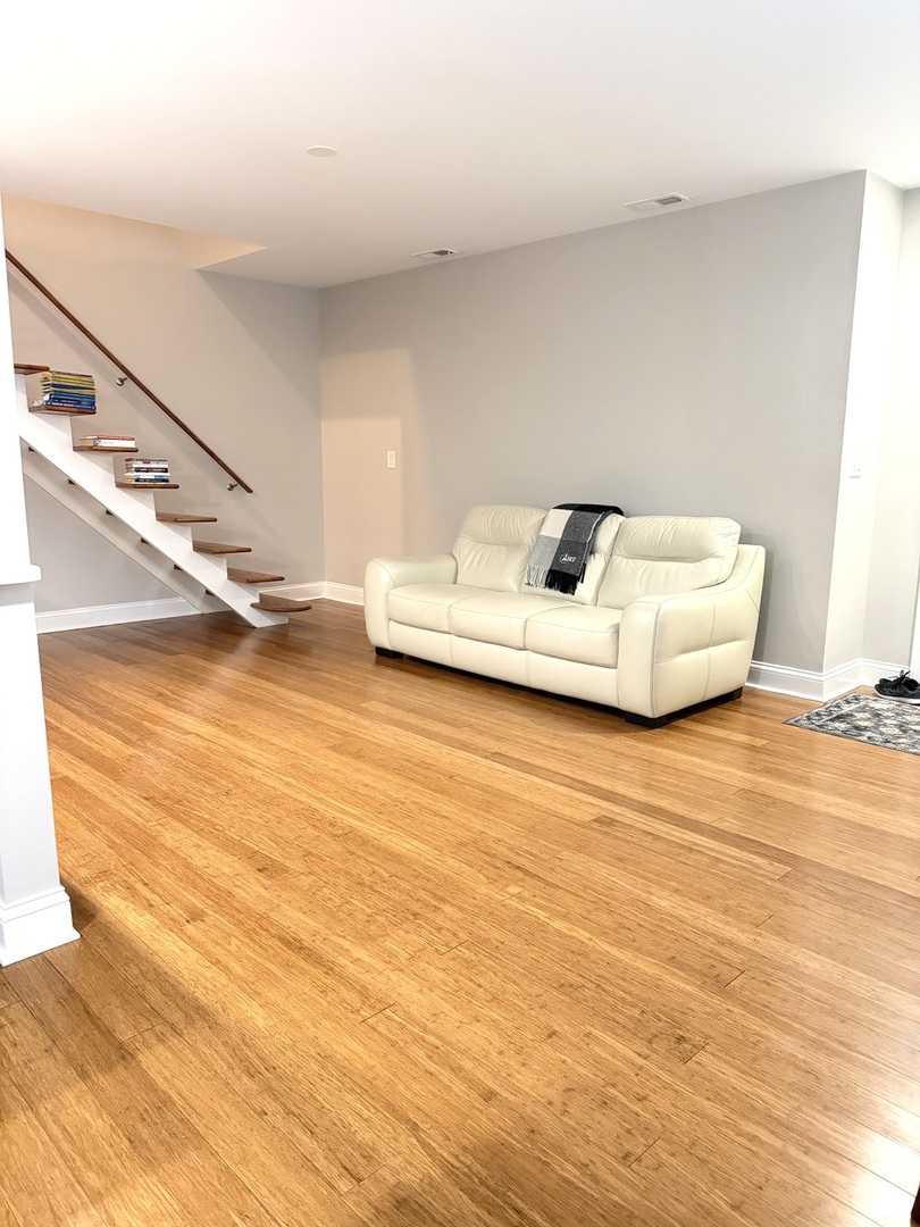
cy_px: 614
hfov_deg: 56.8
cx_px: 460
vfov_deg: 71.6
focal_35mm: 24
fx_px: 850
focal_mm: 6.76
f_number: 1.78
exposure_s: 1/57
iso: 800
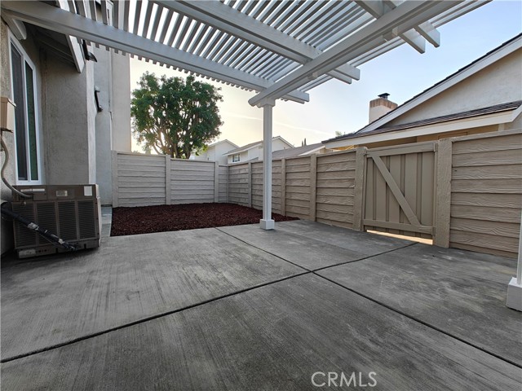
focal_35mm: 14
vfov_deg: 85.7
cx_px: 261
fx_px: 211
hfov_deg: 102.1
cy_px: 196
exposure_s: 1/412
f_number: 2.2
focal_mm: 2.59
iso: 64
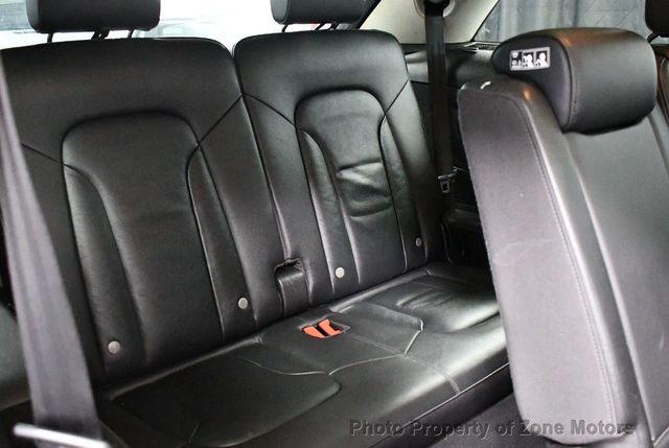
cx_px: 334
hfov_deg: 53.1
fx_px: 670
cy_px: 224
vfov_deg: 37.0
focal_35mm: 36
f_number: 3.5
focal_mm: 18
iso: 12800
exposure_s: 1/50
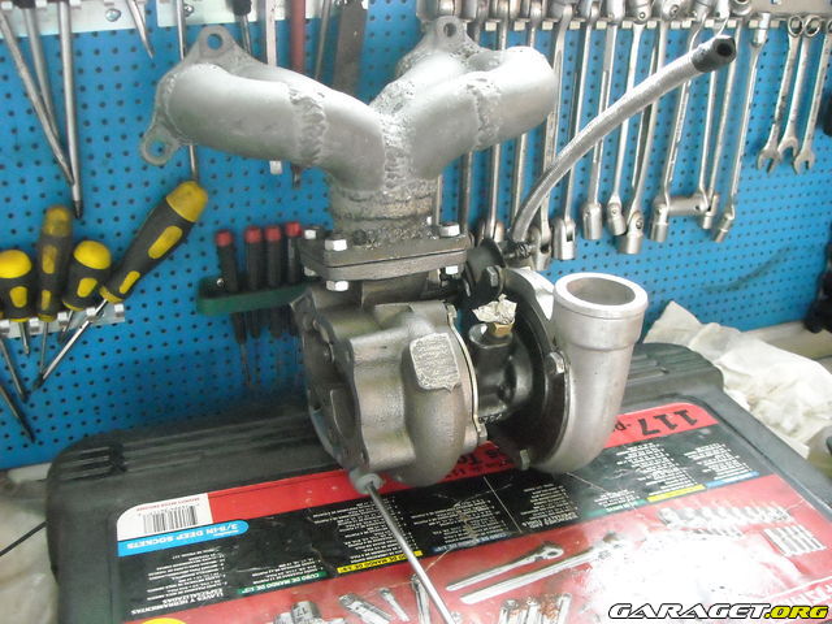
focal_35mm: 35
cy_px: 312
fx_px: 841
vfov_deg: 40.7
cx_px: 416
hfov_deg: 52.6
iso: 800
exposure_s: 1/33
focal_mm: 5.7
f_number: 2.8
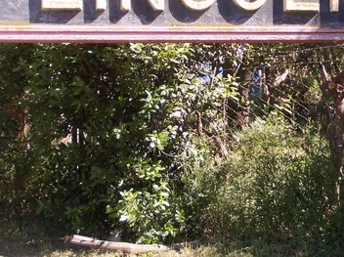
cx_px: 237
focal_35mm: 61
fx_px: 605
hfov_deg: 31.4
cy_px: 110
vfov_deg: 24.0
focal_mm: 4
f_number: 2.7
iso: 80
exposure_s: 1/320
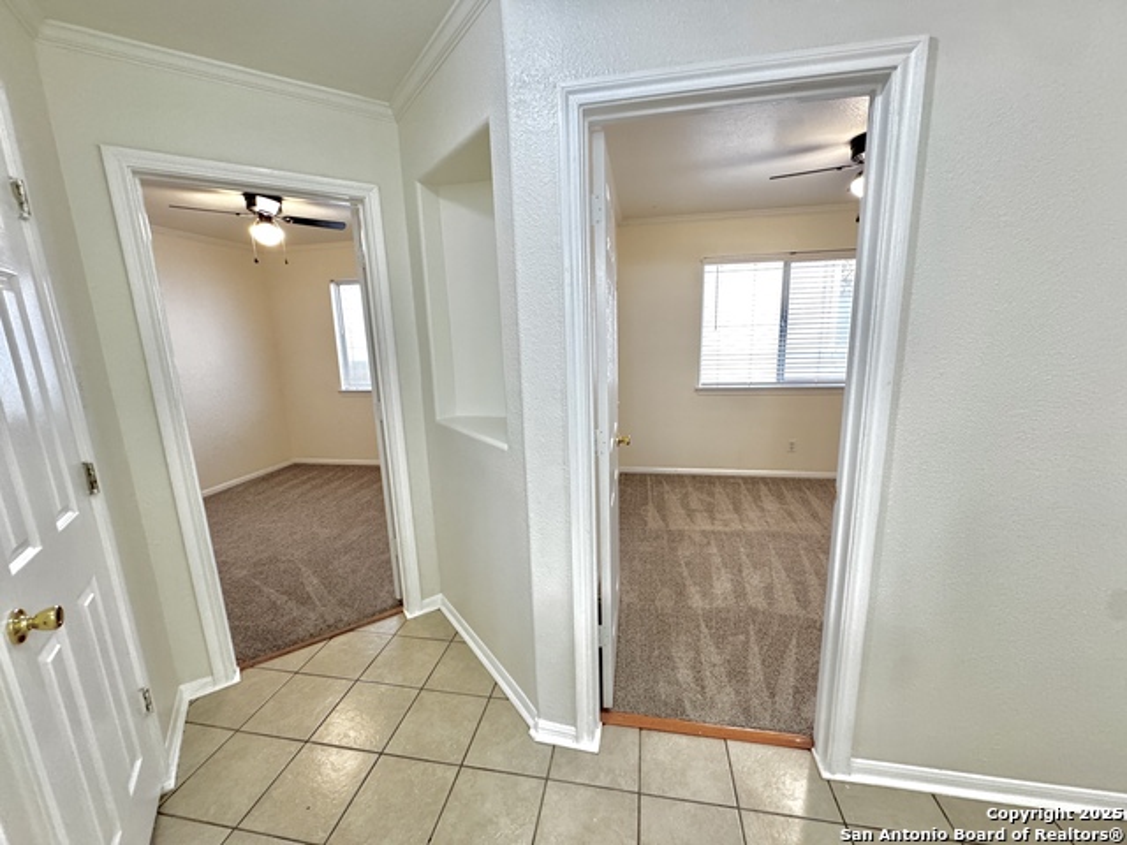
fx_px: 456
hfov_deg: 102.1
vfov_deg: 85.7
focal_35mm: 14
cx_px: 564
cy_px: 422
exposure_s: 1/60
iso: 640
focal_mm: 2.22
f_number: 2.2
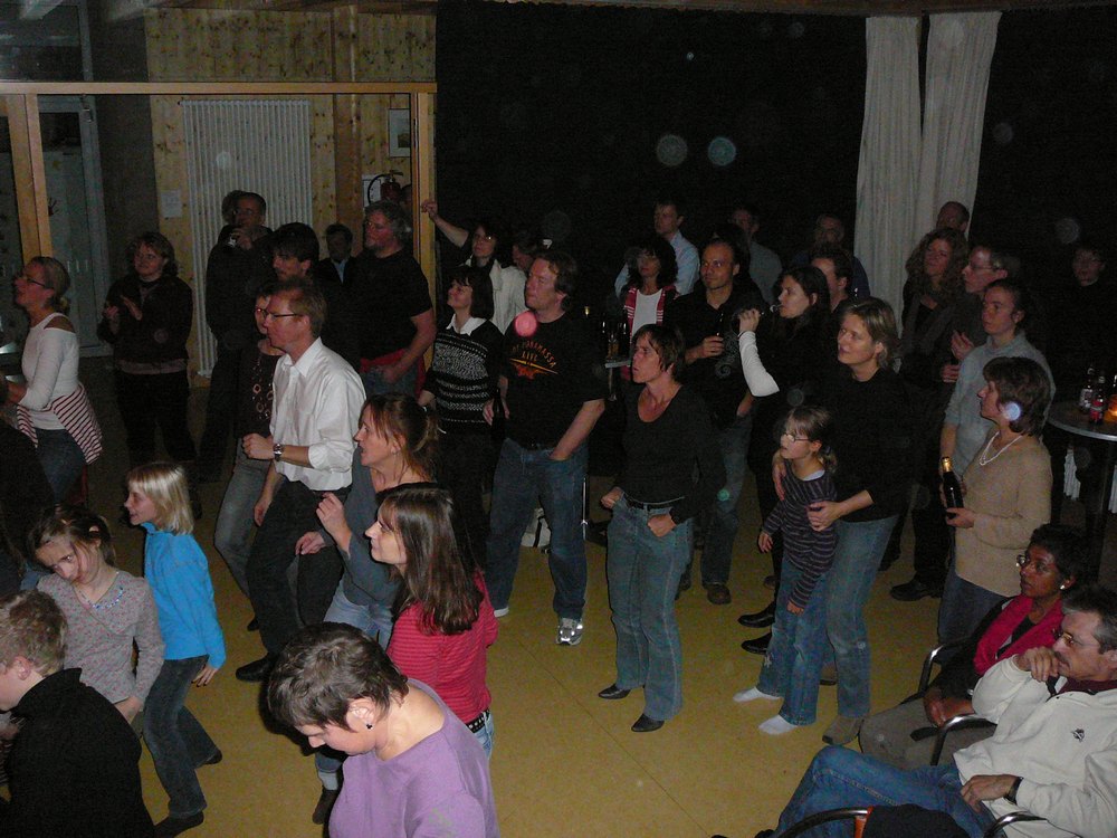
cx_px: 558
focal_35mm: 35
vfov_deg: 40.7
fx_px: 1129
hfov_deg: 52.6
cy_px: 419
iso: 400
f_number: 2.8
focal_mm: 5.2
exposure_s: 1/30
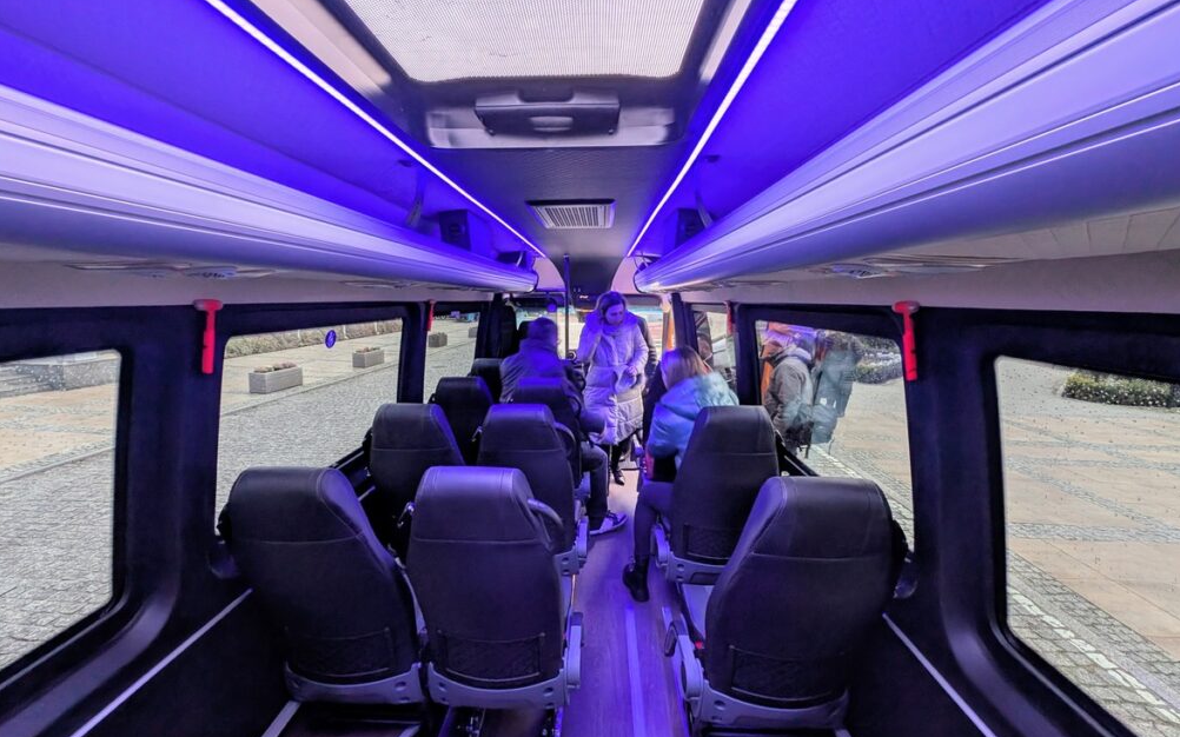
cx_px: 581
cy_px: 366
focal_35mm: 13
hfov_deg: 109.4
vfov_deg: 82.8
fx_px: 418
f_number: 1.95
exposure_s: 1/48.3
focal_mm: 2.23
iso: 58
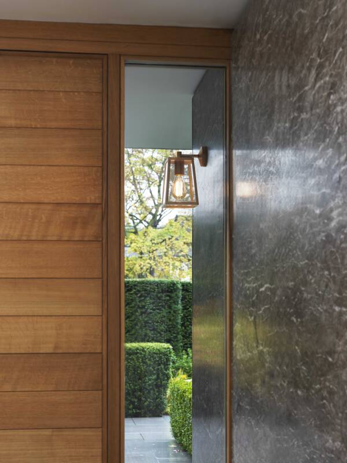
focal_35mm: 56
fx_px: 748
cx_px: 174
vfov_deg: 34.3
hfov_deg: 26.1
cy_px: 232
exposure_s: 1
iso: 50
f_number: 11
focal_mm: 80
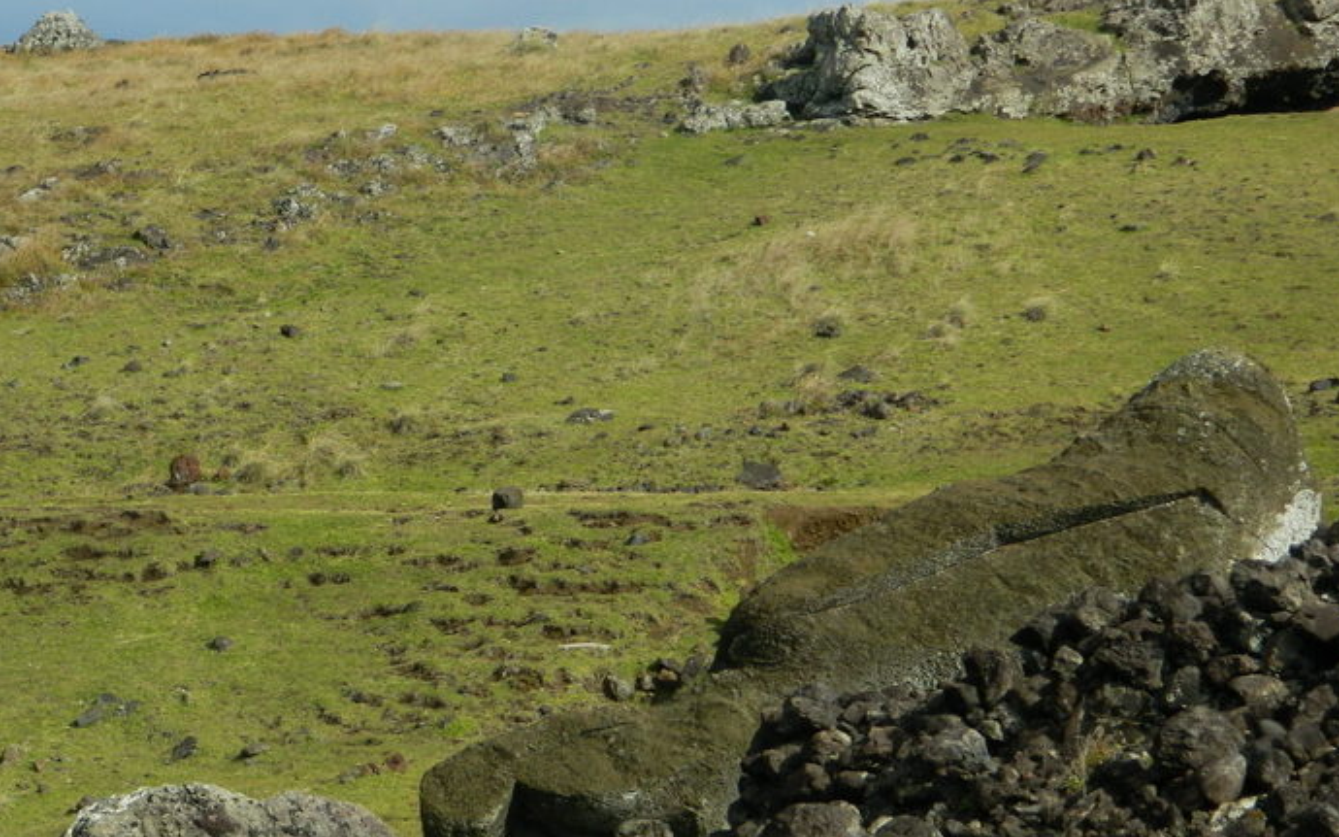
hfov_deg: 12.9
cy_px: 480
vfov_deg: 8.1
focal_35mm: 162
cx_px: 526
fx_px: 5911
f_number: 4.5
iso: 80
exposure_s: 1/1000
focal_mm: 18.6
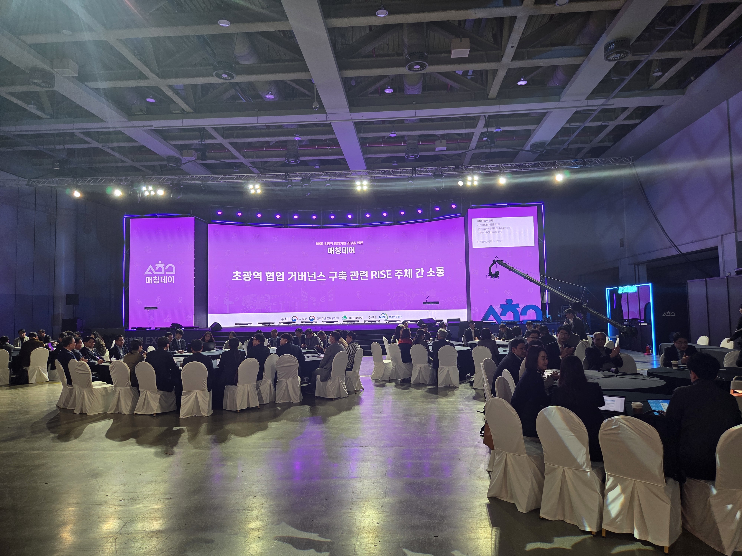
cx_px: 371
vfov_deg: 58.9
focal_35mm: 23
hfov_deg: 73.9
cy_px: 278
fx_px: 493
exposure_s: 1/53.3
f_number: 1.8
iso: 50
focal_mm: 5.4
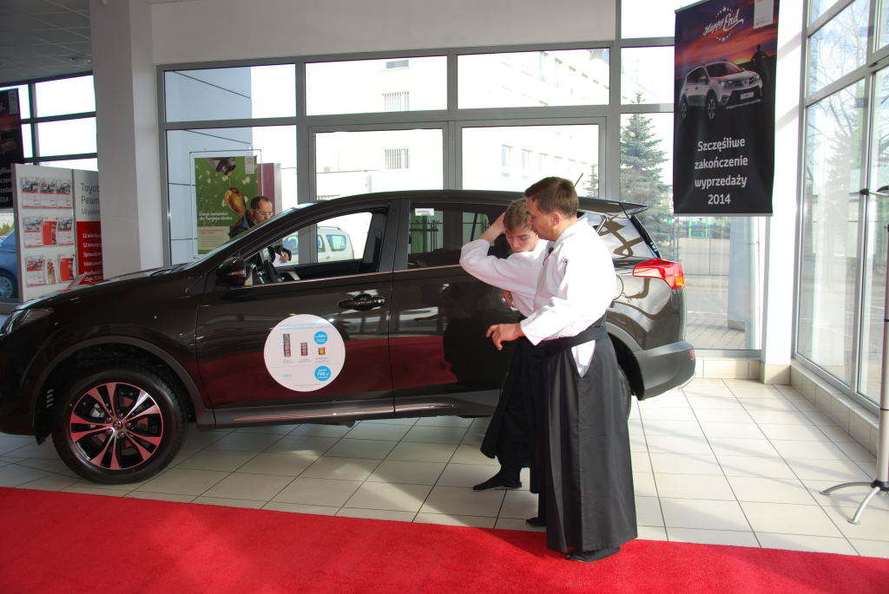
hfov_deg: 59.4
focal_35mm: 32
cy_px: 297
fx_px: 779
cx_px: 444
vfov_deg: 41.8
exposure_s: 1/125
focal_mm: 21
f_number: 3.8
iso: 100
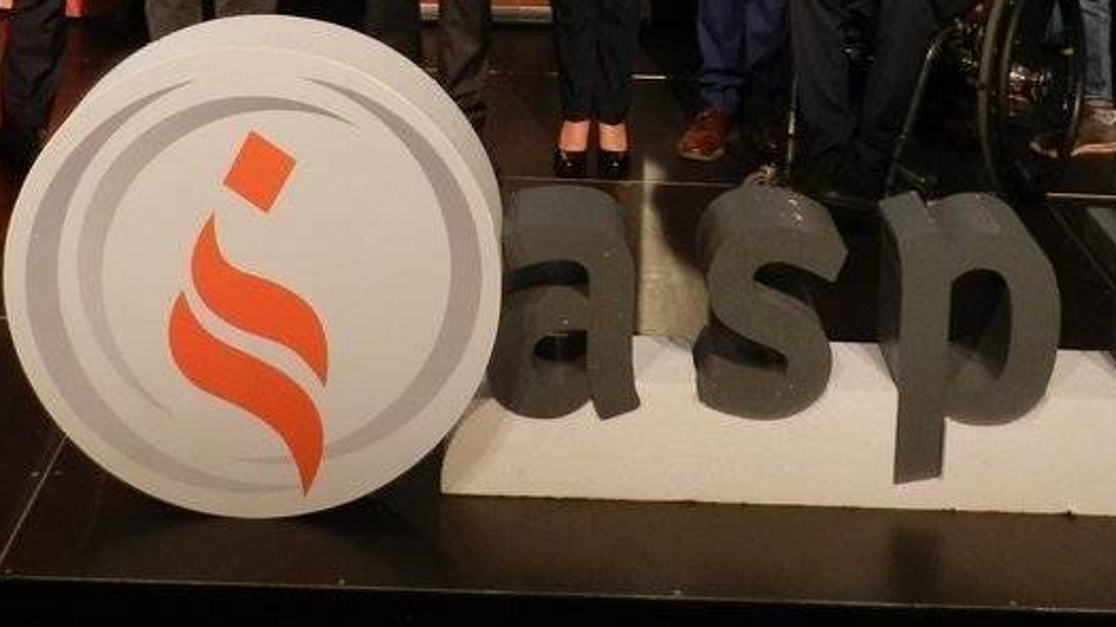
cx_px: 534
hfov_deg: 31.0
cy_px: -149
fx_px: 2012
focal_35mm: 68
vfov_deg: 16.9
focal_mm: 5.6
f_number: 3.7
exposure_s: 1/30
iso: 360
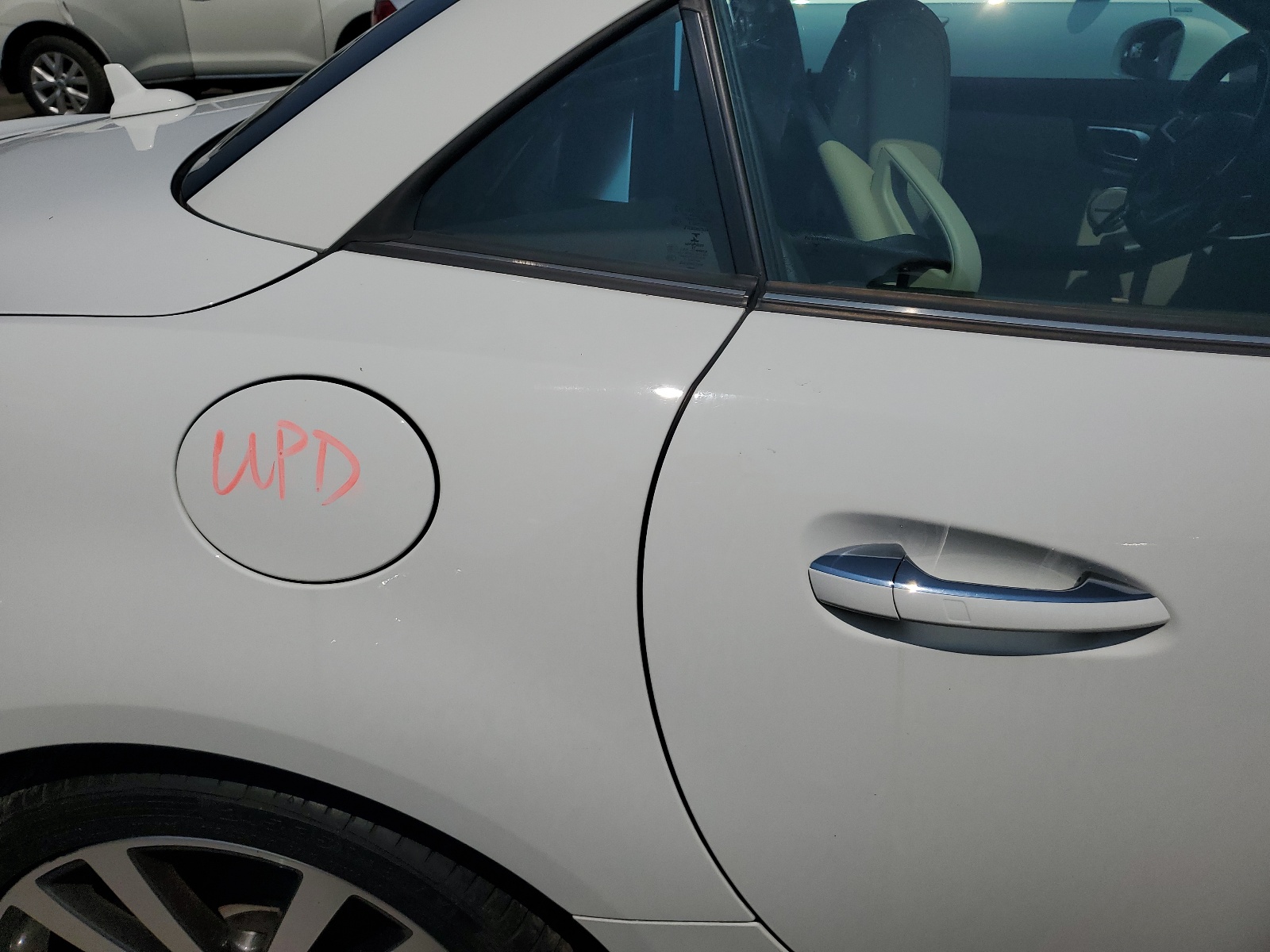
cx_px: 635
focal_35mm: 26
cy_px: 476
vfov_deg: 53.1
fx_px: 954
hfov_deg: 67.3
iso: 50
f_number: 1.5
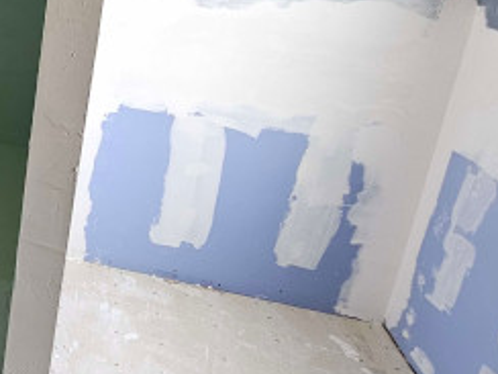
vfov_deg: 34.2
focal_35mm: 41
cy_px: 84
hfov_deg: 32.8
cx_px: -163
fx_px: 590
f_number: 2.2
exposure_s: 1/60
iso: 200
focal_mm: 2.2
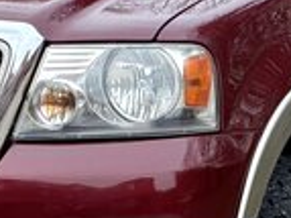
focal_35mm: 561
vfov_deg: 2.6
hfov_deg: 3.5
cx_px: 216
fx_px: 4712
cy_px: 196
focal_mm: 16.89
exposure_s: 1/121
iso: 100
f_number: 2.8
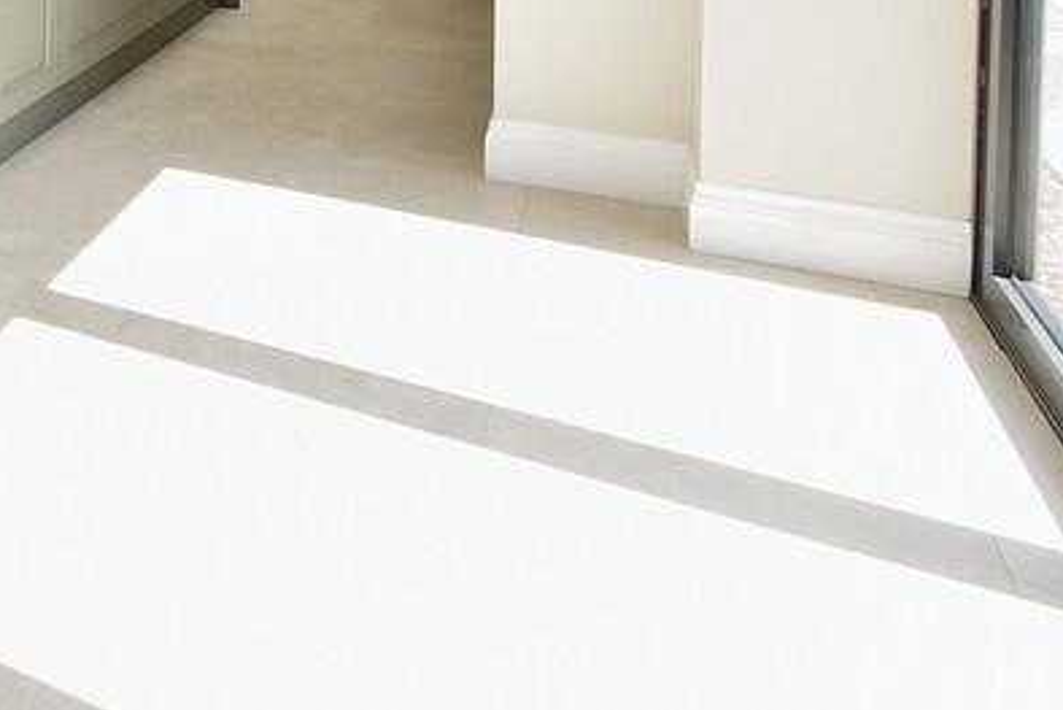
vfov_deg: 28.4
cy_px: -204
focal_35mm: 39
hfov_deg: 38.3
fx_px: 1152
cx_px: -181
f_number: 9
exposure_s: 1/200
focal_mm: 10
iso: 800
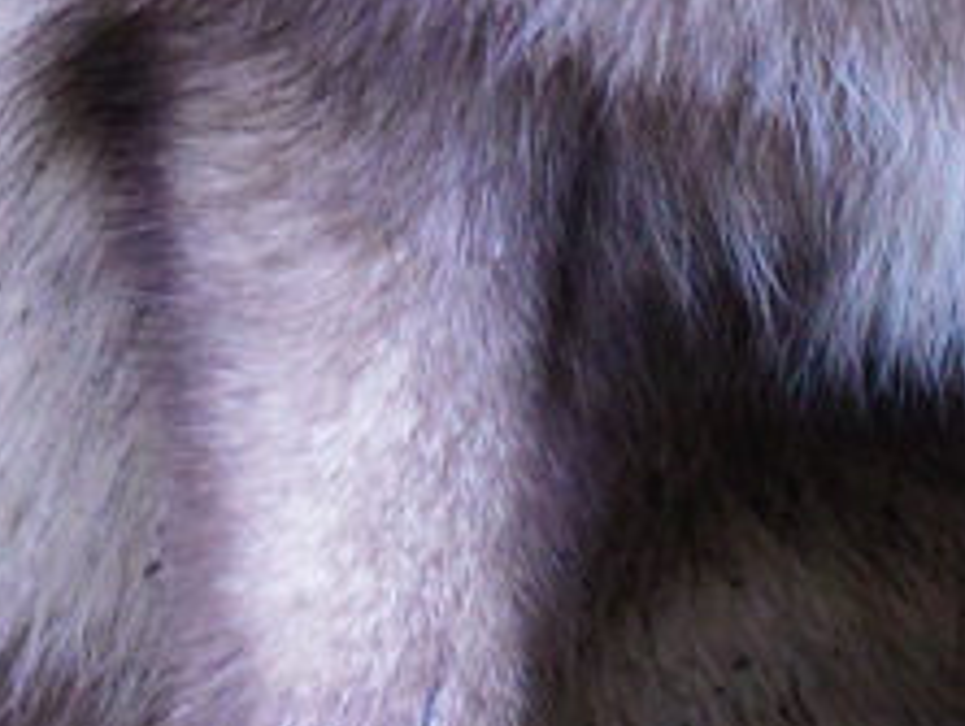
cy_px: -652
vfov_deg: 0.9
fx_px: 44066
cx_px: 676
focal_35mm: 1579
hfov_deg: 1.3
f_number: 8
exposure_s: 1/125
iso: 800
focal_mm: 150
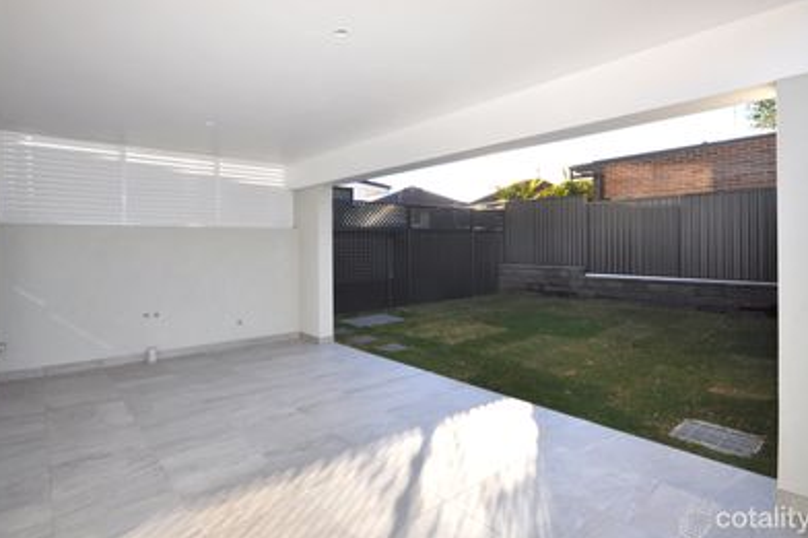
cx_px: 361
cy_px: 238
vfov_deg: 67.1
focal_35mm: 18
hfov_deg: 89.7
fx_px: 404
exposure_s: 1/200
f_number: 9
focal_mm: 10
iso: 200
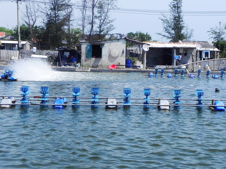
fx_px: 555
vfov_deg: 17.4
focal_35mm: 85
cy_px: 77
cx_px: 162
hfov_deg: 22.8
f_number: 7.1
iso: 160
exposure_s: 1/402
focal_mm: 10.3
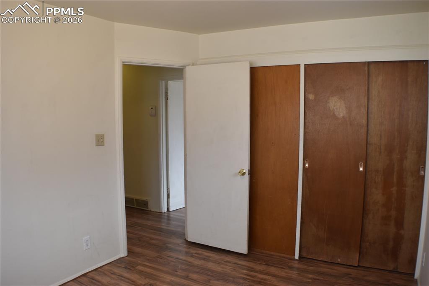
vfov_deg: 36.8
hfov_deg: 53.1
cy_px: 143
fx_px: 429
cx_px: 214
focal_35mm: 36
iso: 400
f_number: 5
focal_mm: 24
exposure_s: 1/100
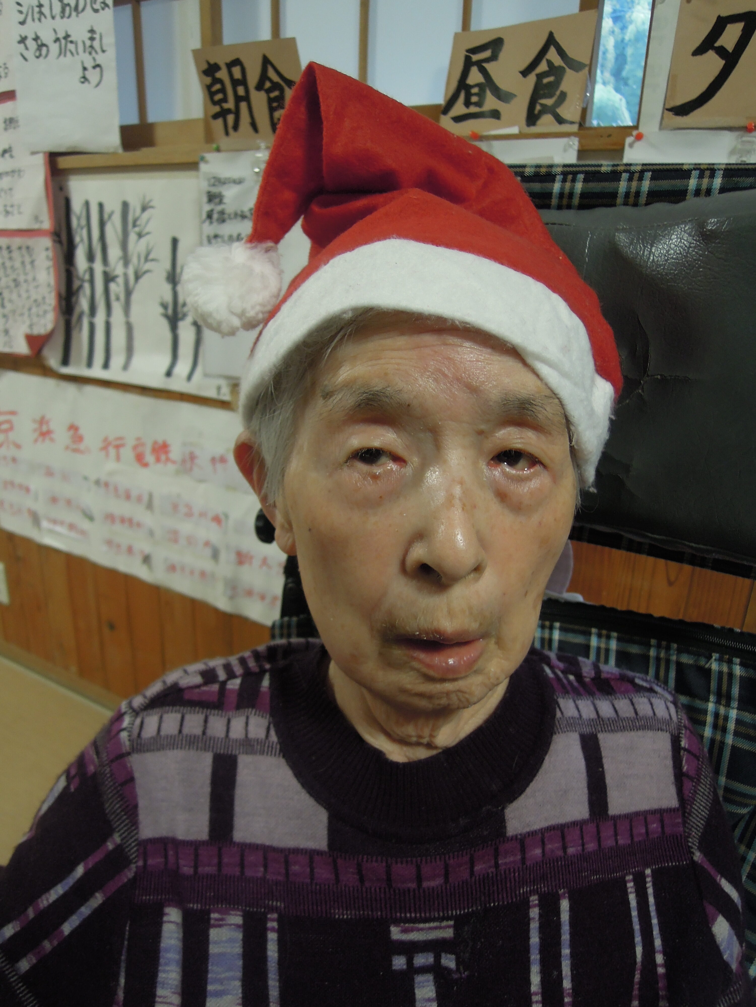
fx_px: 699
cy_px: 504
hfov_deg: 56.8
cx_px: 378
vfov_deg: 71.6
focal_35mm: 24
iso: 160
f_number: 2
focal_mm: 4.3
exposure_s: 1/30
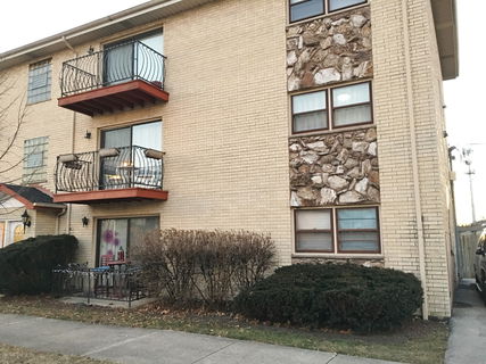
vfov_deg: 48.2
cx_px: 243
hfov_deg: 61.7
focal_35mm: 29
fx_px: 407
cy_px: 182
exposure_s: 1/15
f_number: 2.2
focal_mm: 4.15
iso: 100
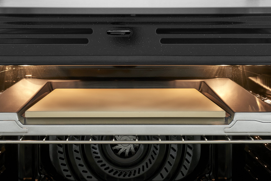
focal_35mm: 61
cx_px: 128
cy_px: 84
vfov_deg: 22.3
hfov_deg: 32.9
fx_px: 459
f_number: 10
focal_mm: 40
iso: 200
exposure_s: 1/5
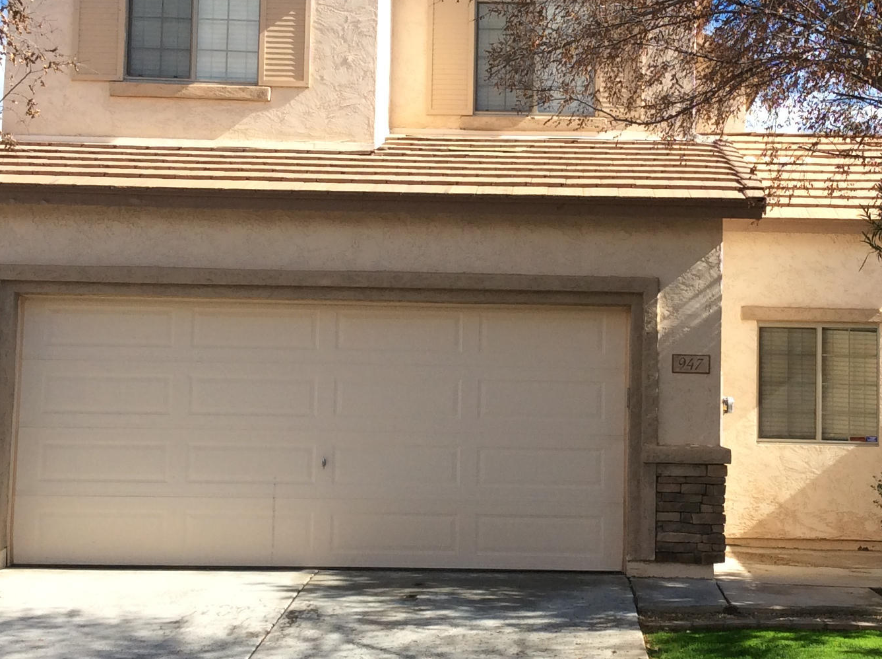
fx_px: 1628
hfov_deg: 30.2
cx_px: 558
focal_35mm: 64
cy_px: 292
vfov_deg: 22.9
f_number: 2.4
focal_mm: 3.3
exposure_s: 1/867
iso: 32
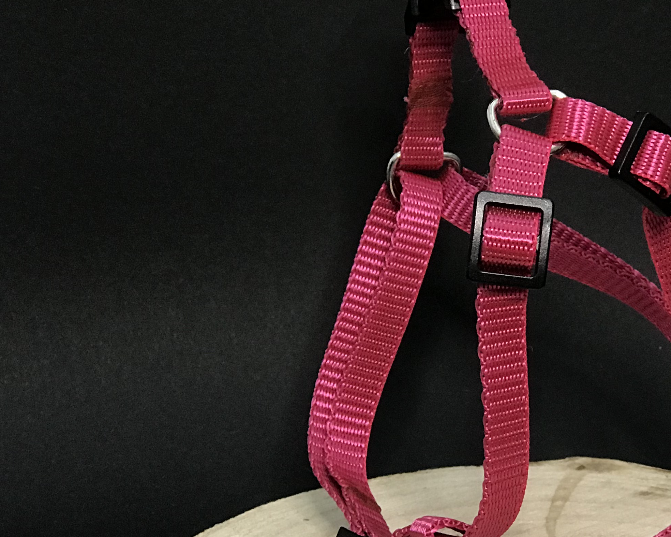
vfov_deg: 13.5
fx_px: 2264
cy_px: 380
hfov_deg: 16.8
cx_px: 488
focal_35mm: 114
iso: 320
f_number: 2.8
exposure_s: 1/50
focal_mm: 6.6
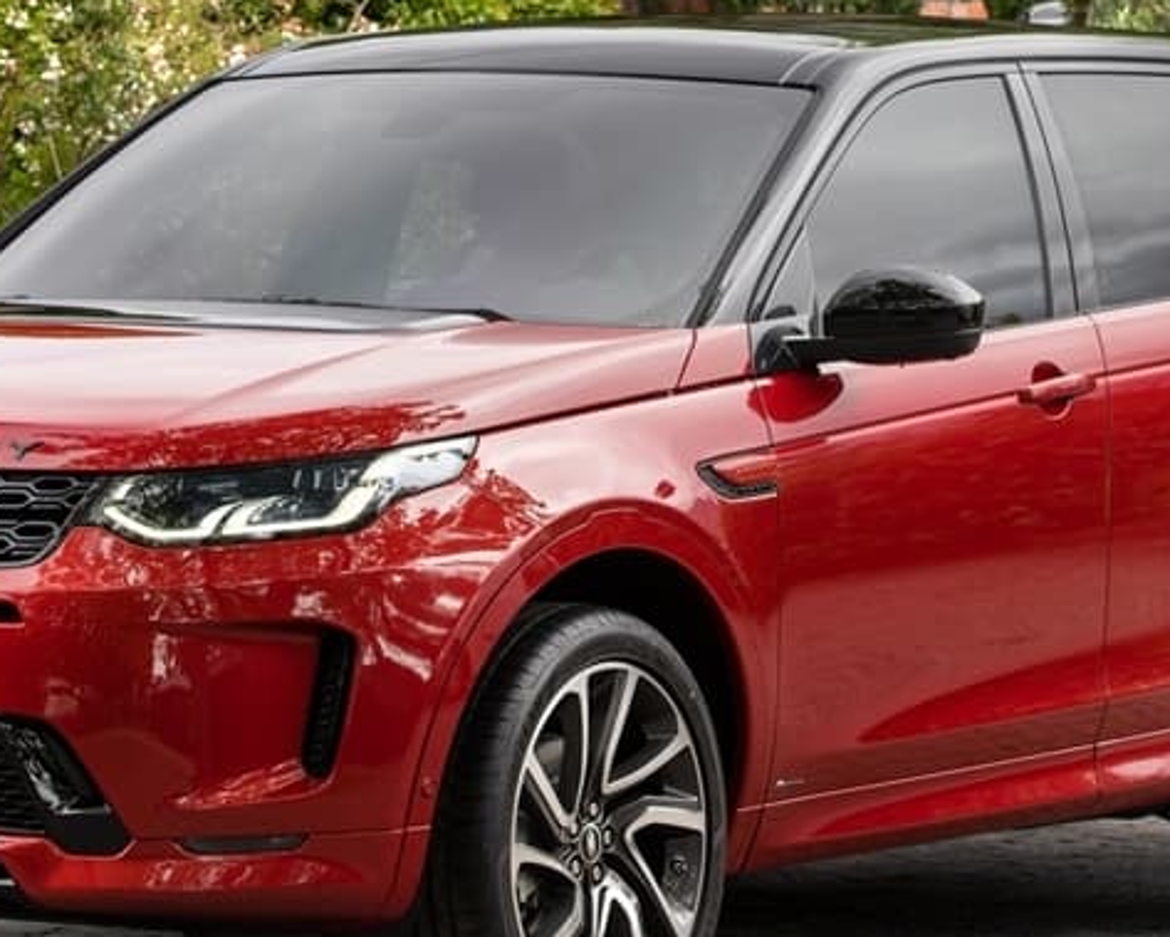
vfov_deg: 6.7
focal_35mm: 231
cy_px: -87
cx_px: 757
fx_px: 8004
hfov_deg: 8.4
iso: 200
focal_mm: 90
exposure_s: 1/30
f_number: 8
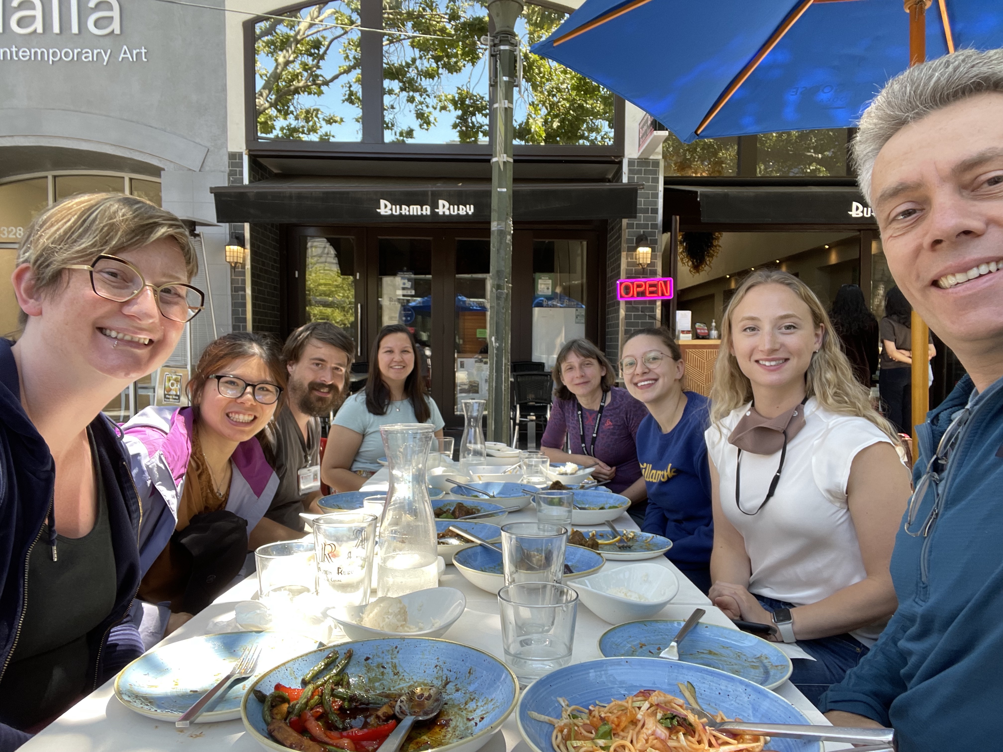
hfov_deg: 73.9
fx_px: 666
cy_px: 376
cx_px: 502
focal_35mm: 23
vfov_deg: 58.9
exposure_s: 1/121
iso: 50
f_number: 2.2
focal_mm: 2.71
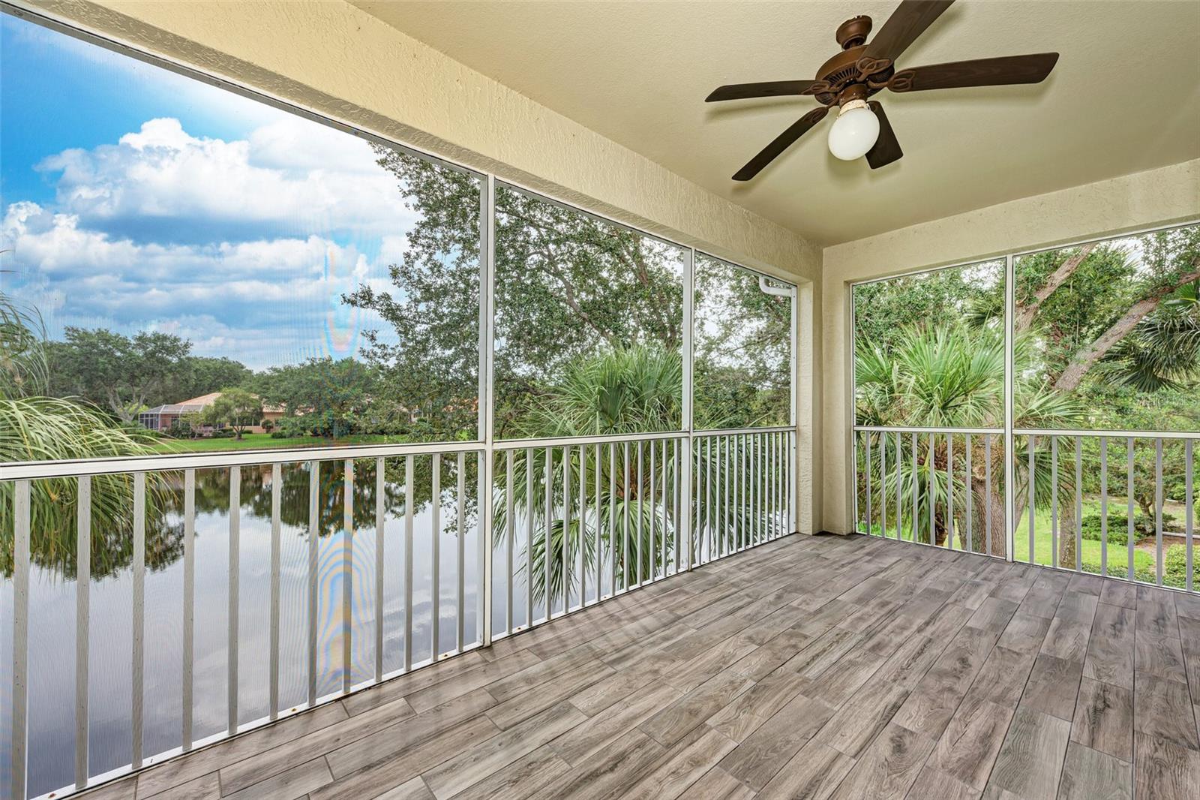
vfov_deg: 81.2
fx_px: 467
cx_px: 600
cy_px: 400
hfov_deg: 104.3
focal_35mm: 14
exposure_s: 1/50
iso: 100
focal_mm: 14
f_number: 9
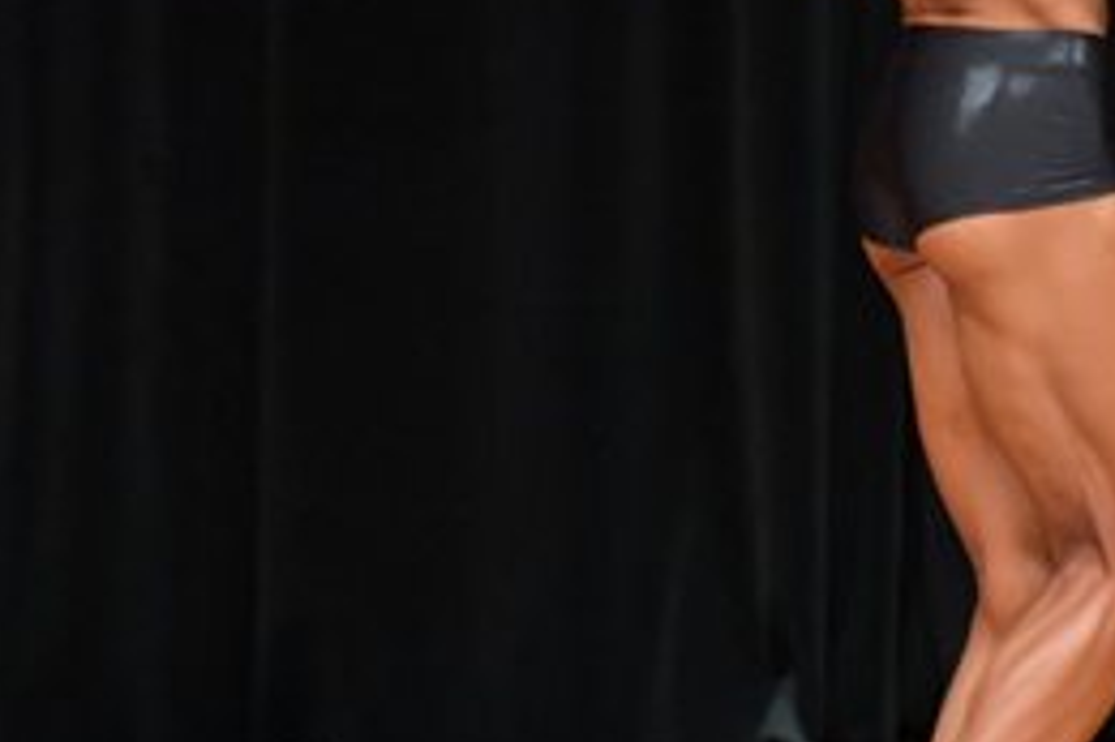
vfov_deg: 1.6
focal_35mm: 851
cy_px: 90
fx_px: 26340
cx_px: 1010
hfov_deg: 2.4
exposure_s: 1/400
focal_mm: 190
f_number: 5.6
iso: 5000
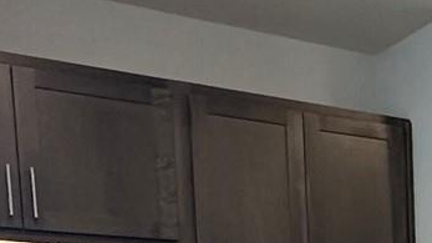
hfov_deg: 20.0
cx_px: 672
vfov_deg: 11.9
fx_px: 1031
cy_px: 496
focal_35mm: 90
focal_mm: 2.22
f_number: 2.2
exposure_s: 1/120
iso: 250
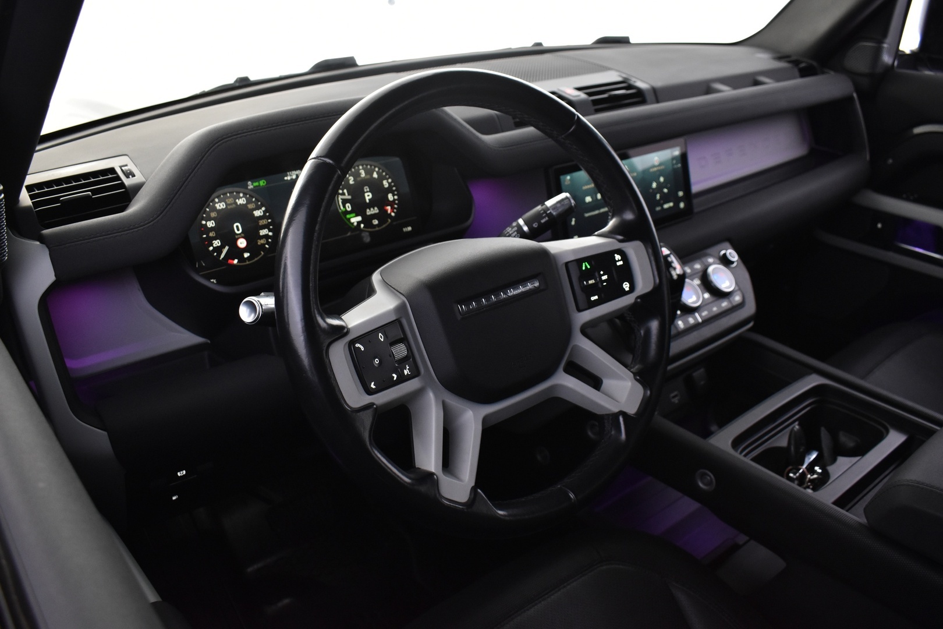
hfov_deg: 61.9
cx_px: 472
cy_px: 314
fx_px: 786
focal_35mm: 30
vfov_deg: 43.6
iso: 1250
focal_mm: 20
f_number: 5
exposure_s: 1/10
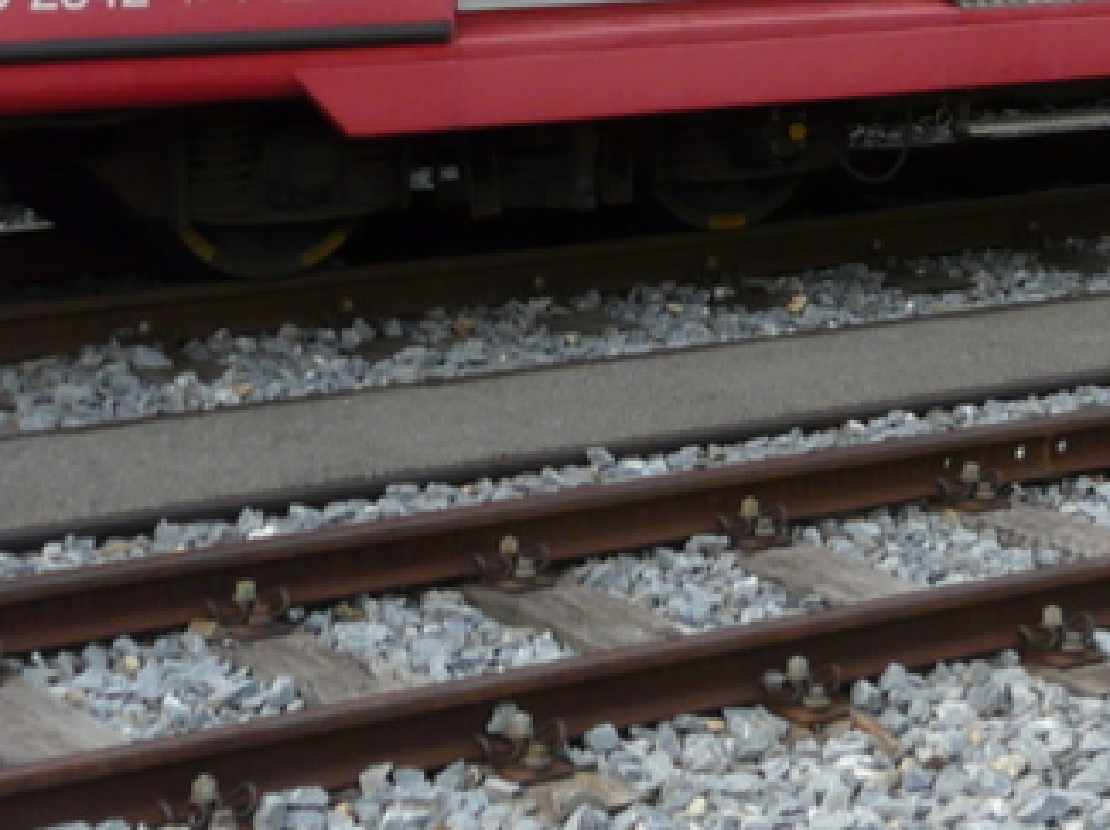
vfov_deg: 12.5
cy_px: -318
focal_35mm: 114
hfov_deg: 16.9
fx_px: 3651
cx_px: 1144
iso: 125
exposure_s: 1/160
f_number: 4
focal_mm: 6
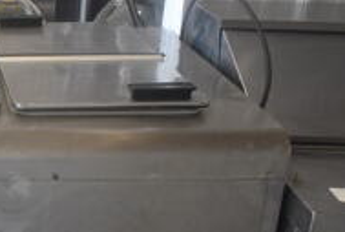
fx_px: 836
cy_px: 267
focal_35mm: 87
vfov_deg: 15.3
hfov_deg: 21.3
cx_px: -95
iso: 1400
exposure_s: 1/125
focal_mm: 18
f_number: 3.5
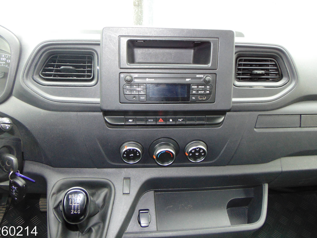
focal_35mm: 27
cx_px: 157
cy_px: 113
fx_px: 247
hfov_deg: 65.3
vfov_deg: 51.3
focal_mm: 4.5
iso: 200
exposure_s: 1/30
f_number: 3
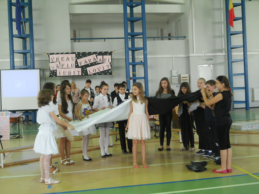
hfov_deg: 45.8
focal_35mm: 41
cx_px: 130
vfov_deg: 35.1
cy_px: 97
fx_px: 307
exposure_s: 1/30
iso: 160
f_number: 3.1
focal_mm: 6.72
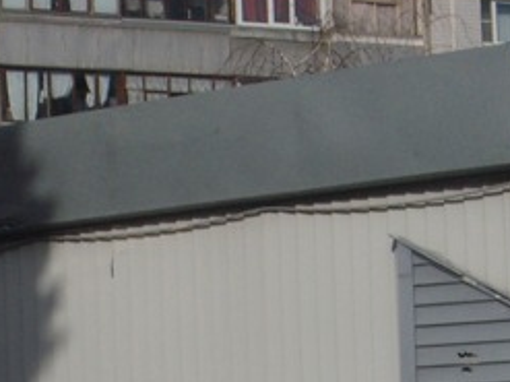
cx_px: 72
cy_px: 522
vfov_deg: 11.7
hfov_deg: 15.9
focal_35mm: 123
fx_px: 1811
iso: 64
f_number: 5.7
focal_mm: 6.4
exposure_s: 1/1667
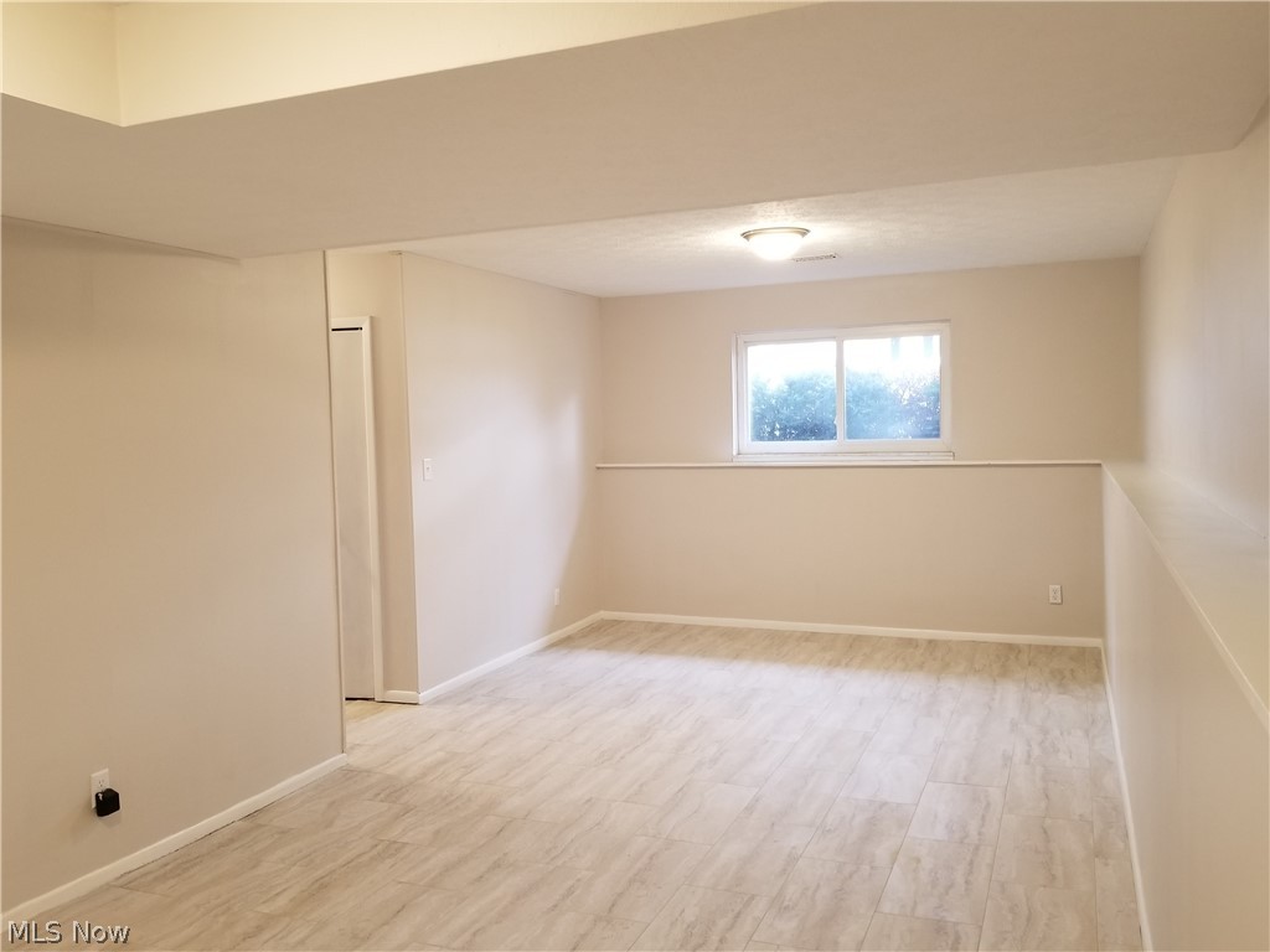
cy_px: 476
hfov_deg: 67.3
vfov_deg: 53.1
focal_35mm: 26
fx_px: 954
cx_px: 635
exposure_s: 1/30
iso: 160
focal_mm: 4.25
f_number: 1.7
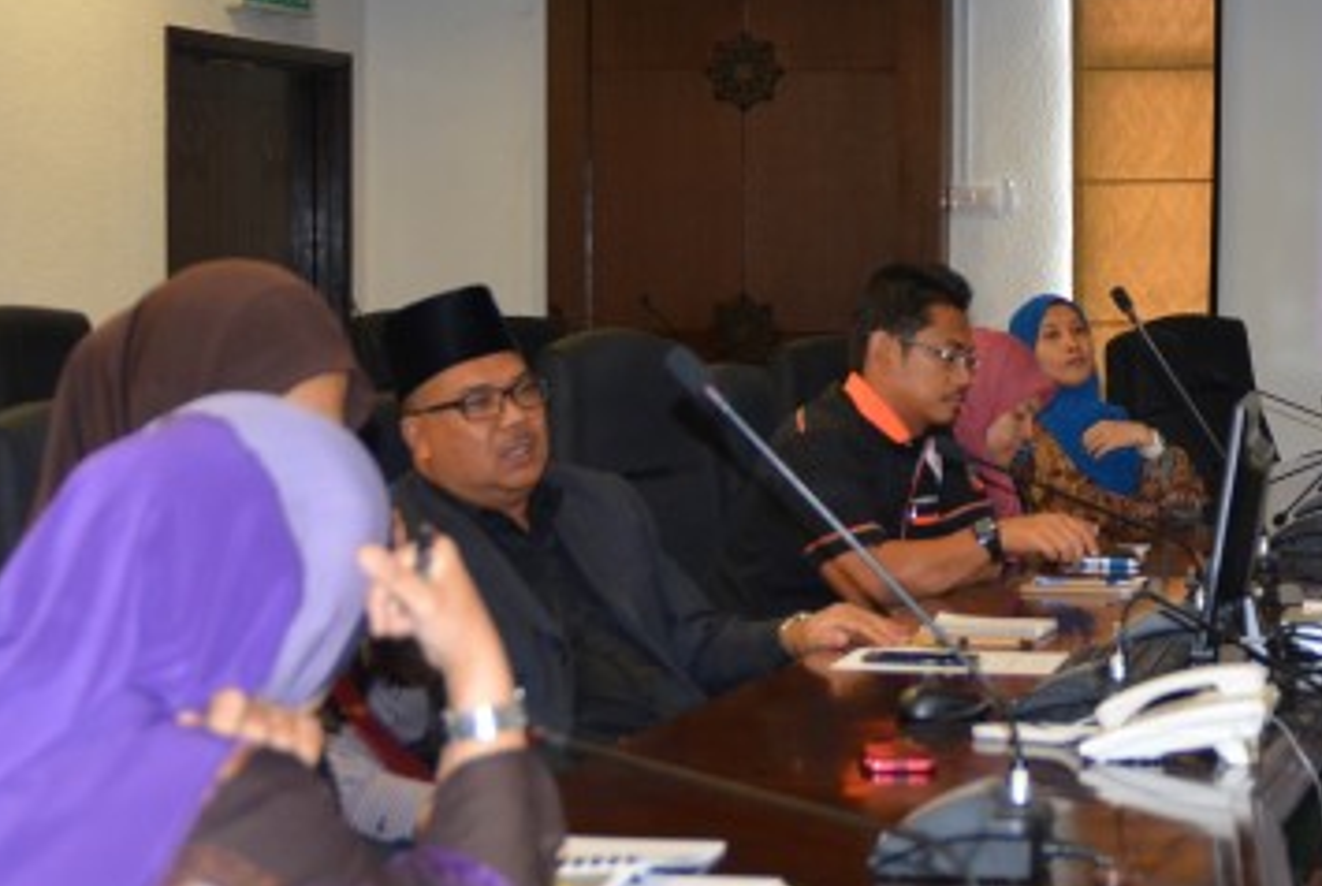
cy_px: 369
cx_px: 1121
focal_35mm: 97
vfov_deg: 14.2
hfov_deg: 20.7
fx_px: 3568
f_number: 4.2
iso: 1250
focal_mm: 32
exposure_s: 1/60
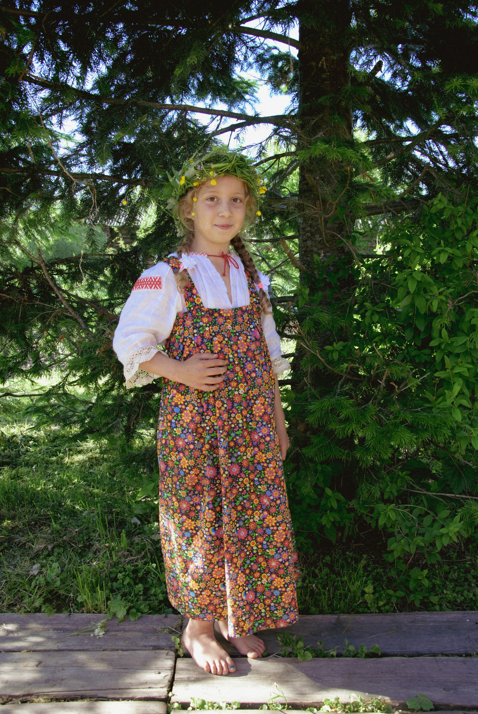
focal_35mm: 32
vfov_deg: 59.4
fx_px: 626
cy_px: 357
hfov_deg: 41.8
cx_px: 239
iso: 100
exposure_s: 1/40
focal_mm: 21
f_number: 5
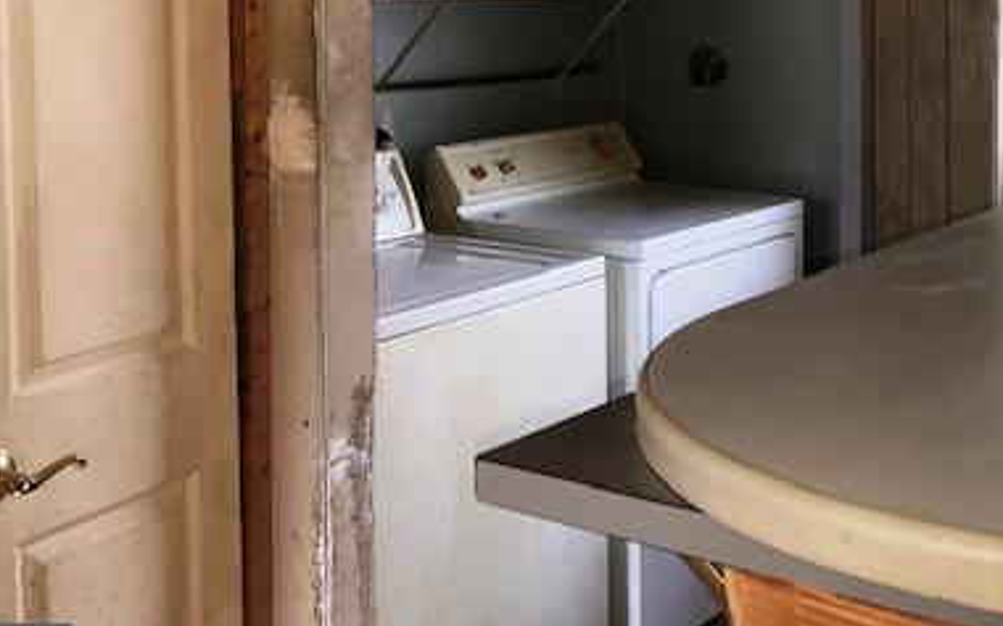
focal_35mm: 50
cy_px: 58
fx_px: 1366
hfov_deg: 39.6
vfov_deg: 25.0
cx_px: 710
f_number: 1.8
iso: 20
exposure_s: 1/30
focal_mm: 3.99
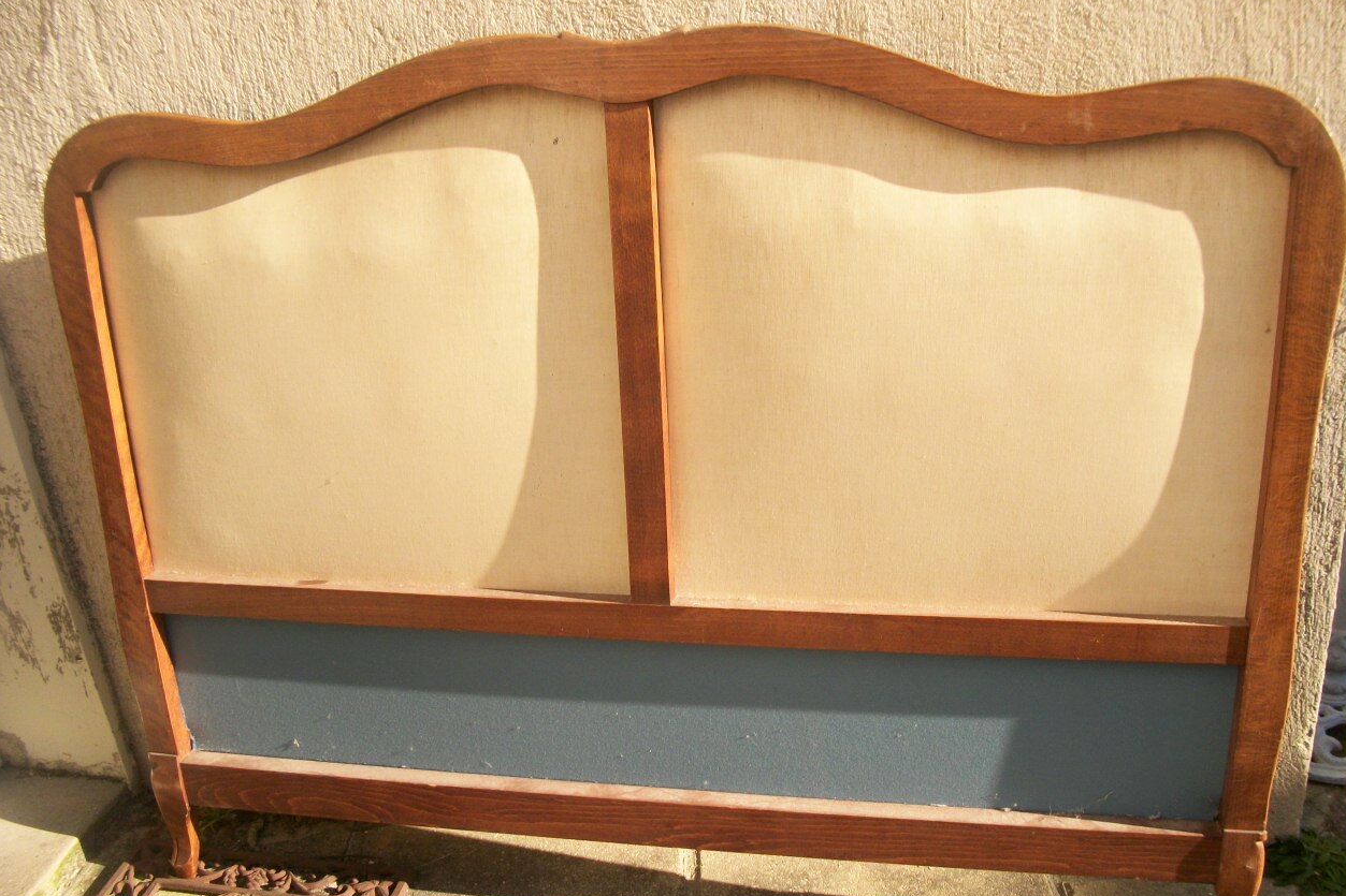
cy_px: 513
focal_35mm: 34
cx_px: 686
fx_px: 1271
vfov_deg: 38.8
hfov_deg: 55.8
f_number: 8.8
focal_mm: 5.7
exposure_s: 1/80
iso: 80
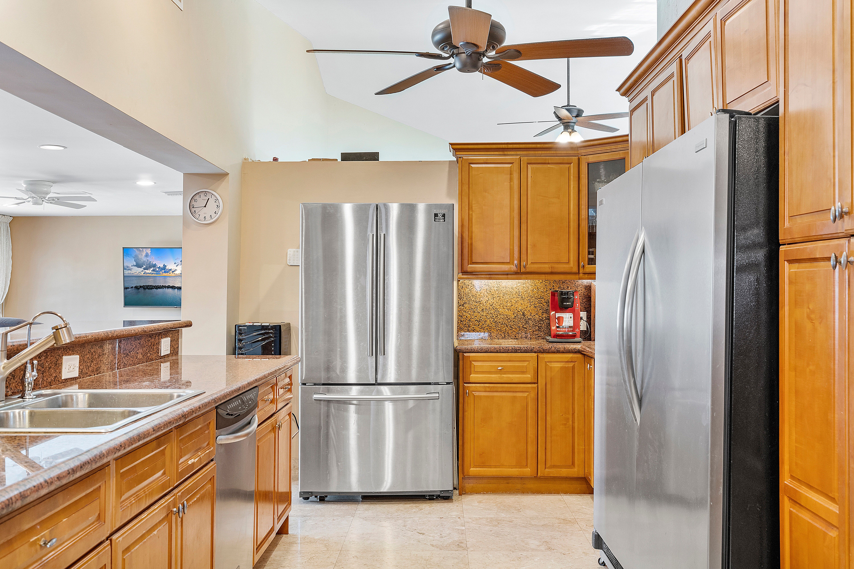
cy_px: 284
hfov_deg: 54.4
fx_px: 830
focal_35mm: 35
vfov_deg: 37.9
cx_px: 427
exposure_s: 1/13
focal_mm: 35
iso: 640
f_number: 9
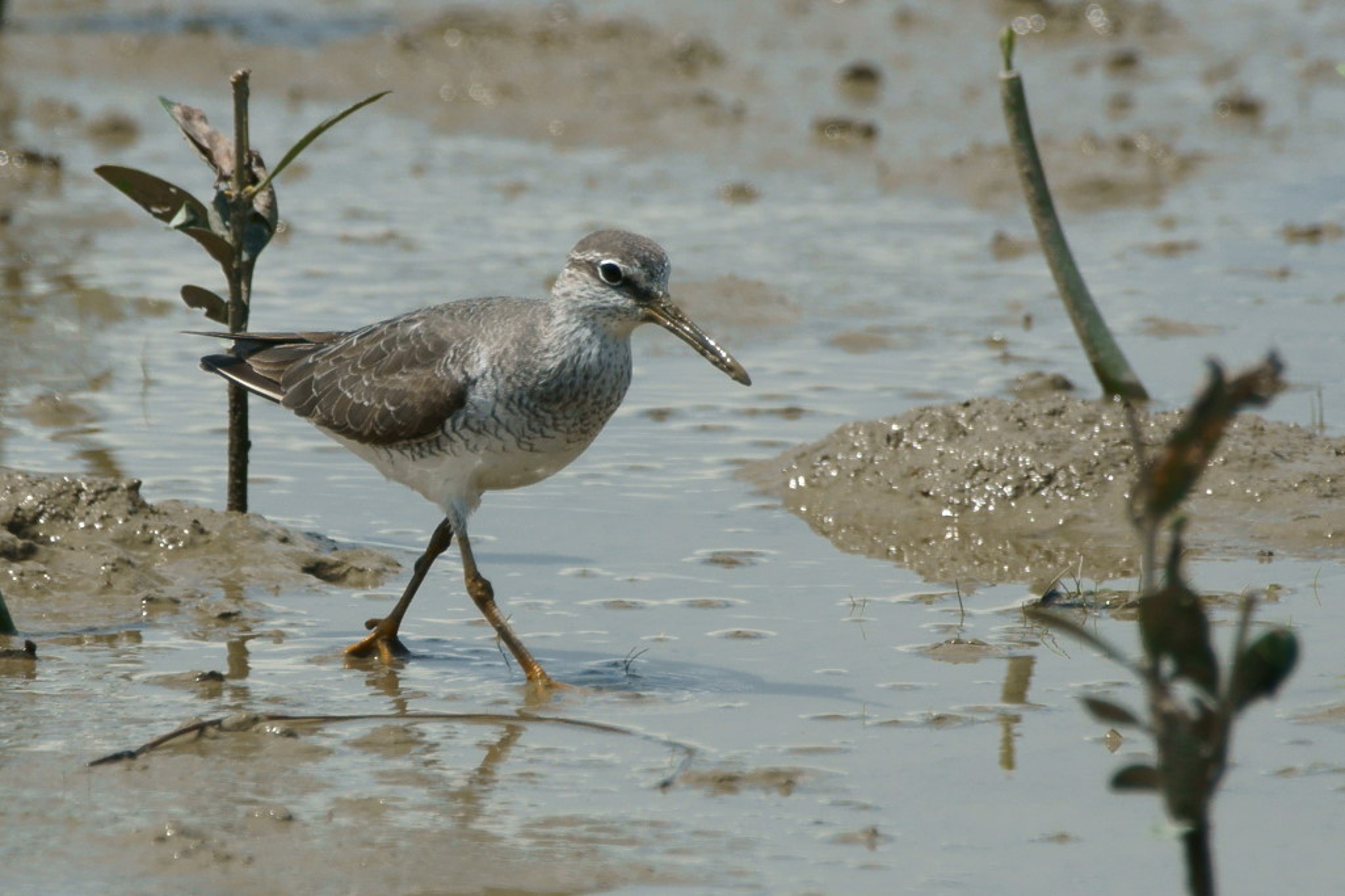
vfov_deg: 2.3
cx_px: 672
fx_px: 22412
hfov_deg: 3.4
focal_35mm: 600
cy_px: 448
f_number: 6.3
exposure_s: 1/1250
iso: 200
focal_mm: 400
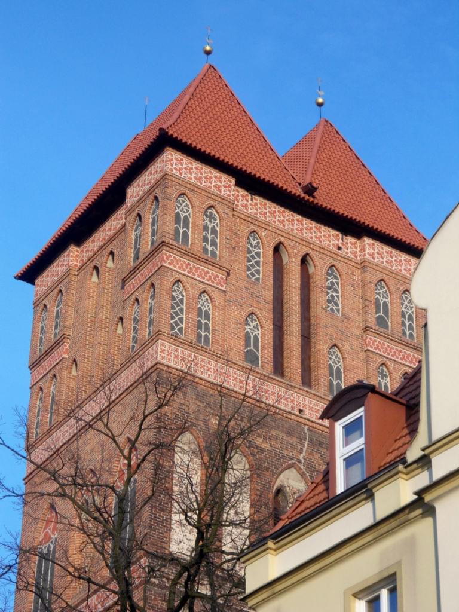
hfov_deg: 14.1
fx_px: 1856
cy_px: 306
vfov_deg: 18.7
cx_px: 230
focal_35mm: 105
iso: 160
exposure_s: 1/160
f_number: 5.9
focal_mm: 18.8
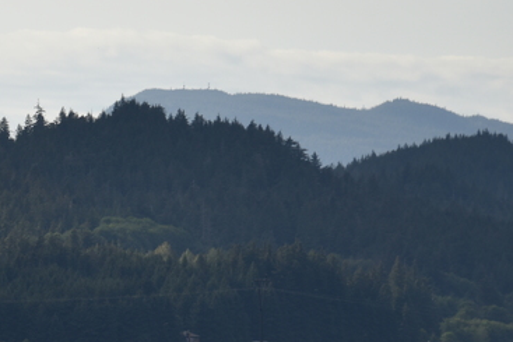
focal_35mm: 593
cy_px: 197
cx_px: -247
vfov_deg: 2.3
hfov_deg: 3.5
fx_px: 8453
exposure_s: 1/400
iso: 100
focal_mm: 170
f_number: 7.1
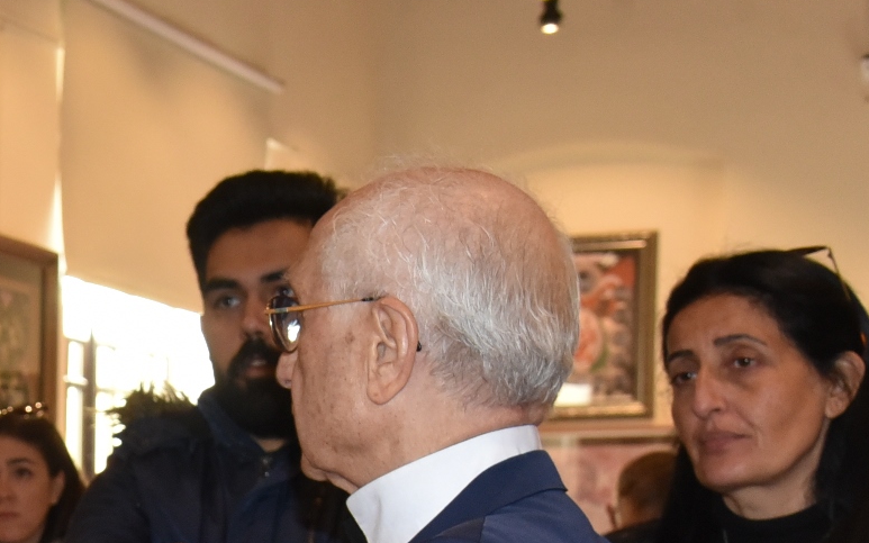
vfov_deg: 10.8
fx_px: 2818
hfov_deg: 16.6
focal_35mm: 119
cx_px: -262
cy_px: 653
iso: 2500
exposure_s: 1/60
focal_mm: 40
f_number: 6.3
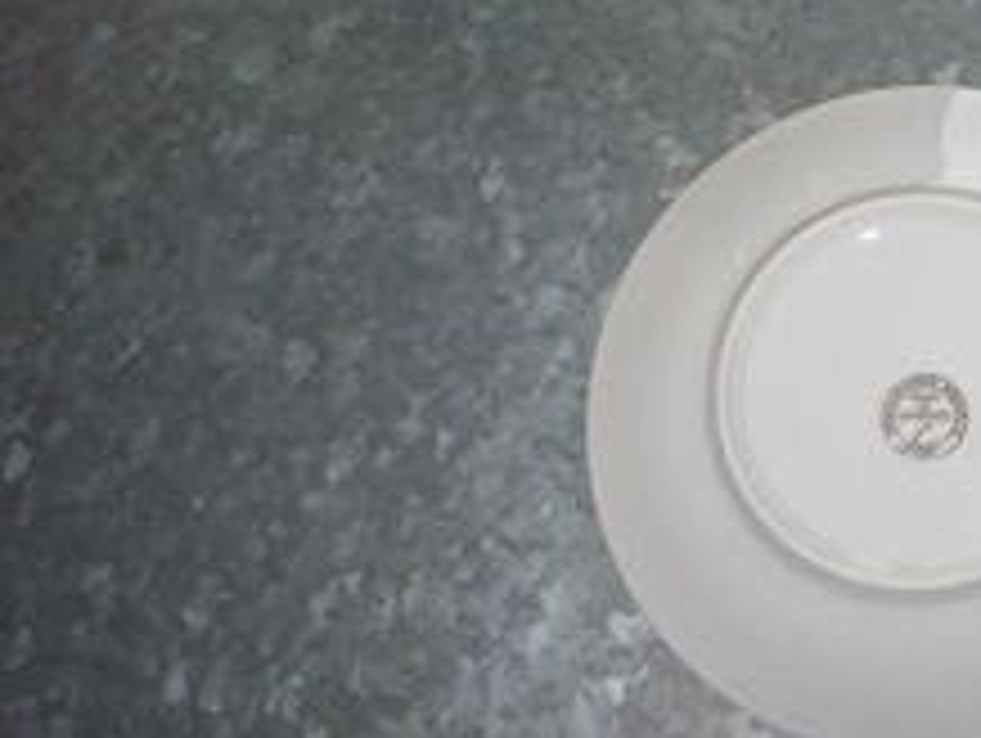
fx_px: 1872
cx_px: 972
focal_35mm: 66
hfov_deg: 27.7
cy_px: 76
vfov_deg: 21.8
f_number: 3.3
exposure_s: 1/30
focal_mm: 5.2
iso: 100
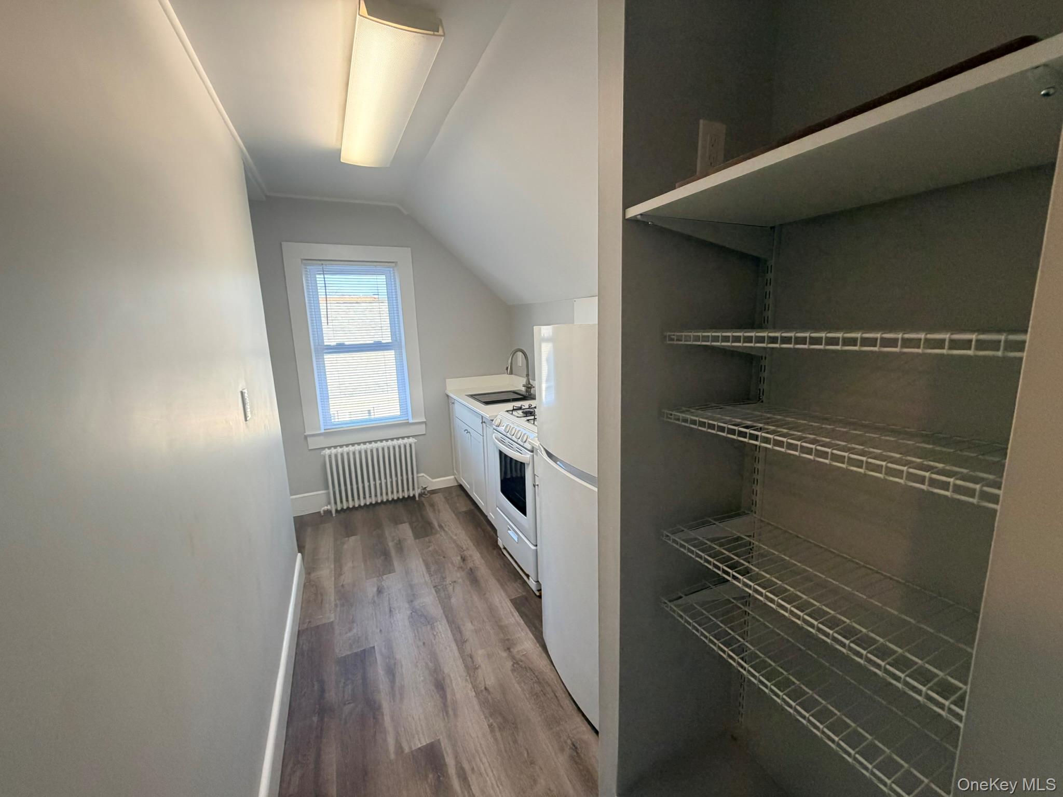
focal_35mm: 14
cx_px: 532
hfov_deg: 102.1
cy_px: 398
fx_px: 430
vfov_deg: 85.7
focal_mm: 2.22
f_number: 2.2
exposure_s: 1/120
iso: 320
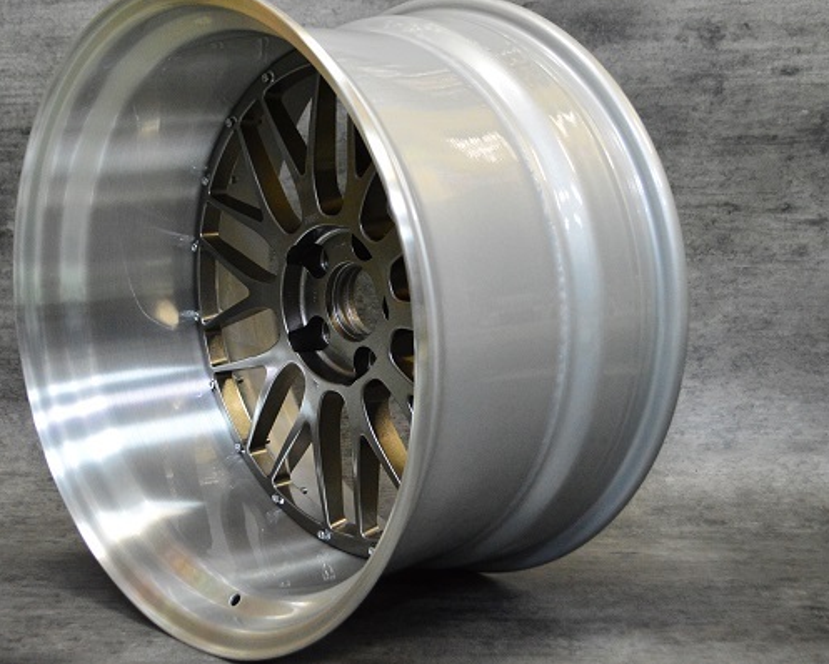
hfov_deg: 33.0
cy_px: 317
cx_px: 375
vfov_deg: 26.7
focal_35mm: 57
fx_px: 1399
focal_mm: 32
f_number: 4.8
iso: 3600
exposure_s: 1/50
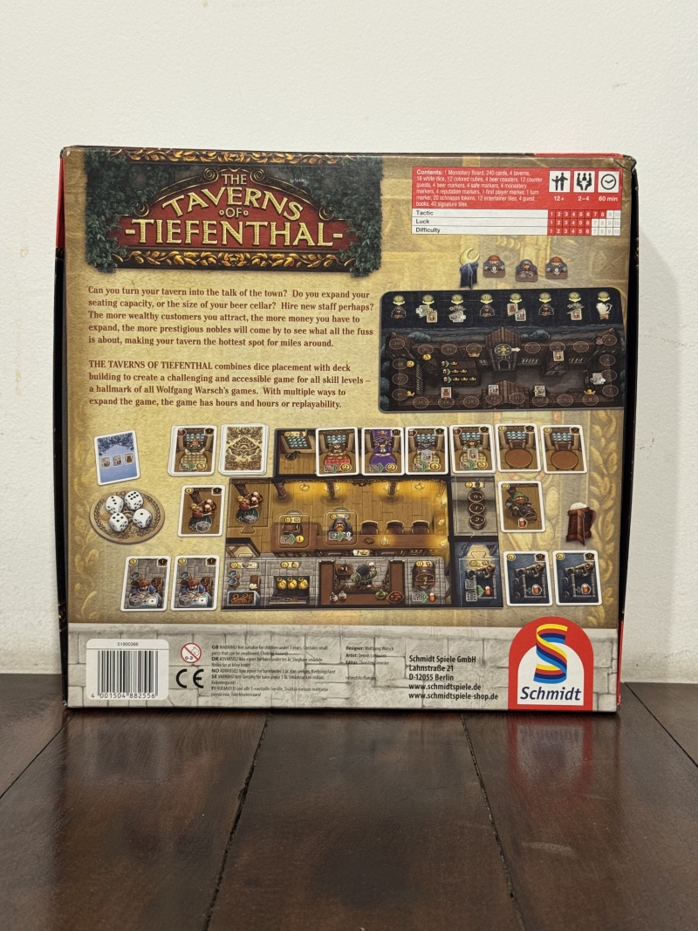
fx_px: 1291
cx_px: 349
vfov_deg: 39.7
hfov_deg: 30.3
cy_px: 466
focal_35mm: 48
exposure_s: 1/50
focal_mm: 6.76
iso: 200
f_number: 1.78
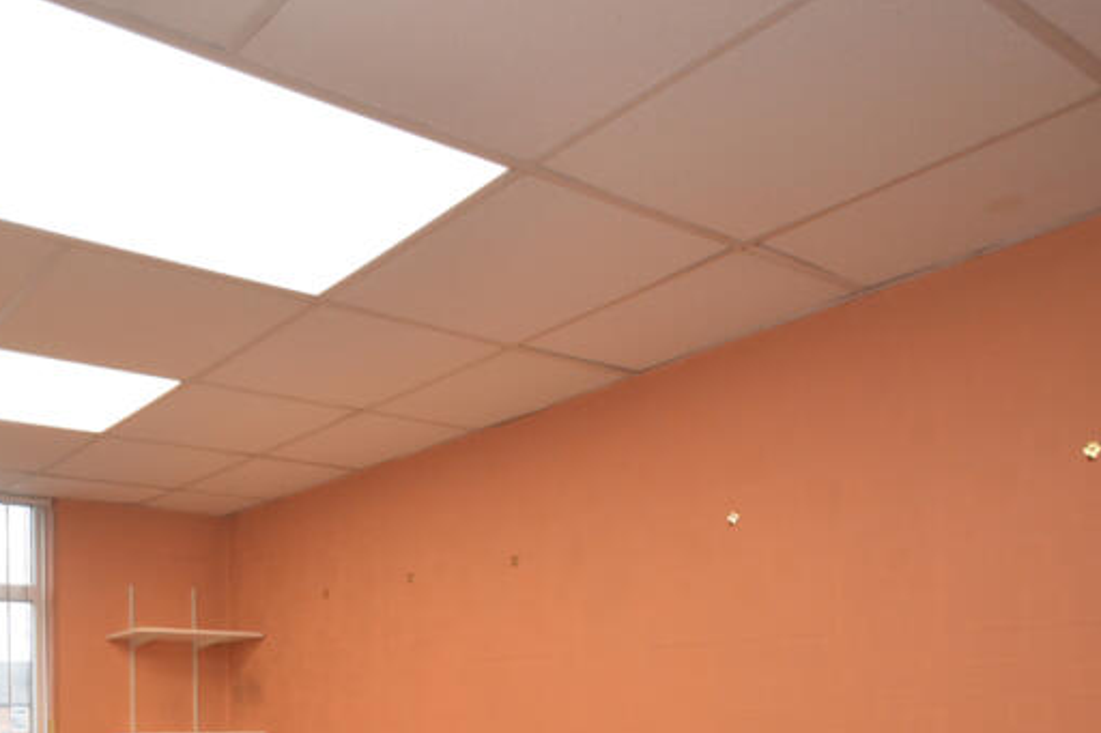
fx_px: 917
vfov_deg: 39.1
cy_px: 713
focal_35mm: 30
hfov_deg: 56.6
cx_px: 191
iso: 400
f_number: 4
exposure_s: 1/60
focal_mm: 10
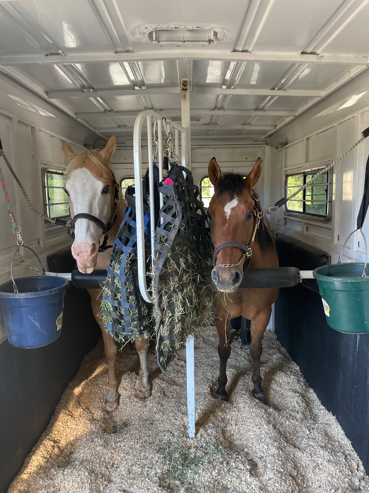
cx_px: 184
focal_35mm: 26
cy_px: 246
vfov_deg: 67.3
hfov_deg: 53.1
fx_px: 370
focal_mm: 4.2
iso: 125
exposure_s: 1/111
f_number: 1.6
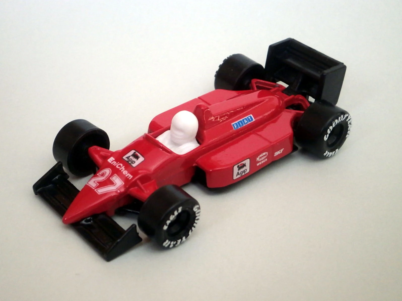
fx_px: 546
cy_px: 150
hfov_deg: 40.4
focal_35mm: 47
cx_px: 201
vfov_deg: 30.9
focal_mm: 8.3
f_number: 3.4
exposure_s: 1/40
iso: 250
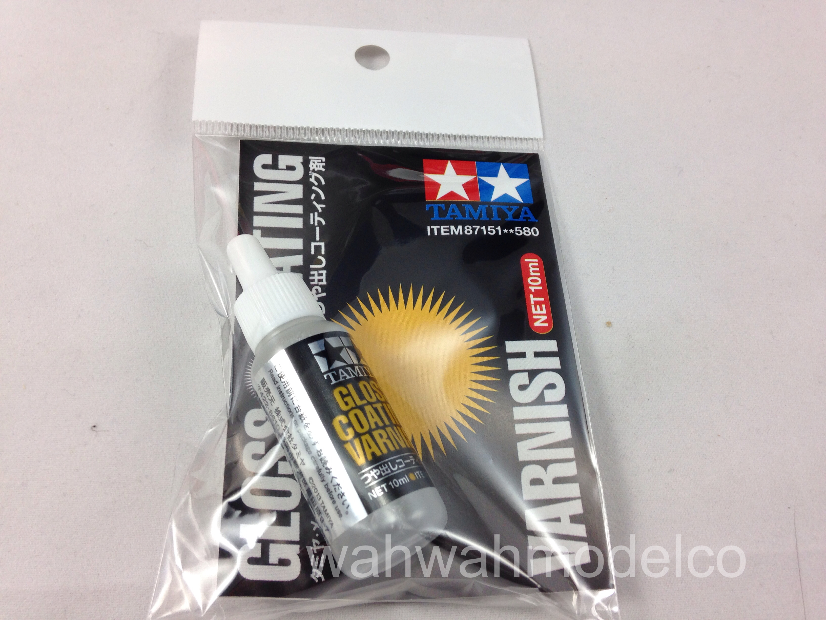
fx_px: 787
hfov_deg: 55.4
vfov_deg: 42.9
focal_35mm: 33
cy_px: 310
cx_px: 413
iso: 64
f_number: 2.4
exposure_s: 1/60
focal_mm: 4.12
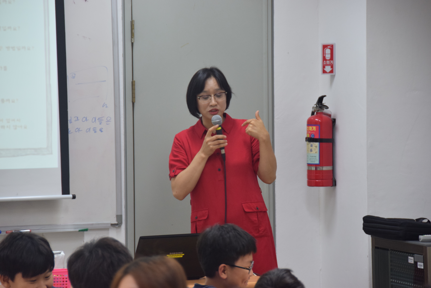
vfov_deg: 7.6
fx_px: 2157
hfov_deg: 11.4
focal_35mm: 180
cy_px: 144
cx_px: 216
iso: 800
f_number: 5.3
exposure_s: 1/60
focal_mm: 120
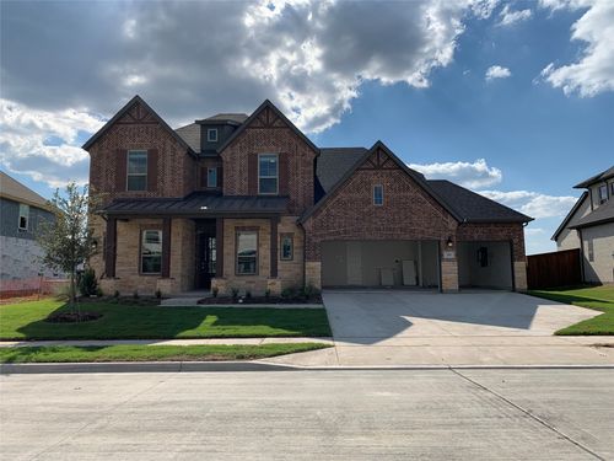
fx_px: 461
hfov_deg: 67.3
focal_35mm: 26
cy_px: 230
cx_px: 307
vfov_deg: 53.1
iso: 25
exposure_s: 1/3650
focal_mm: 4.25
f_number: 1.8
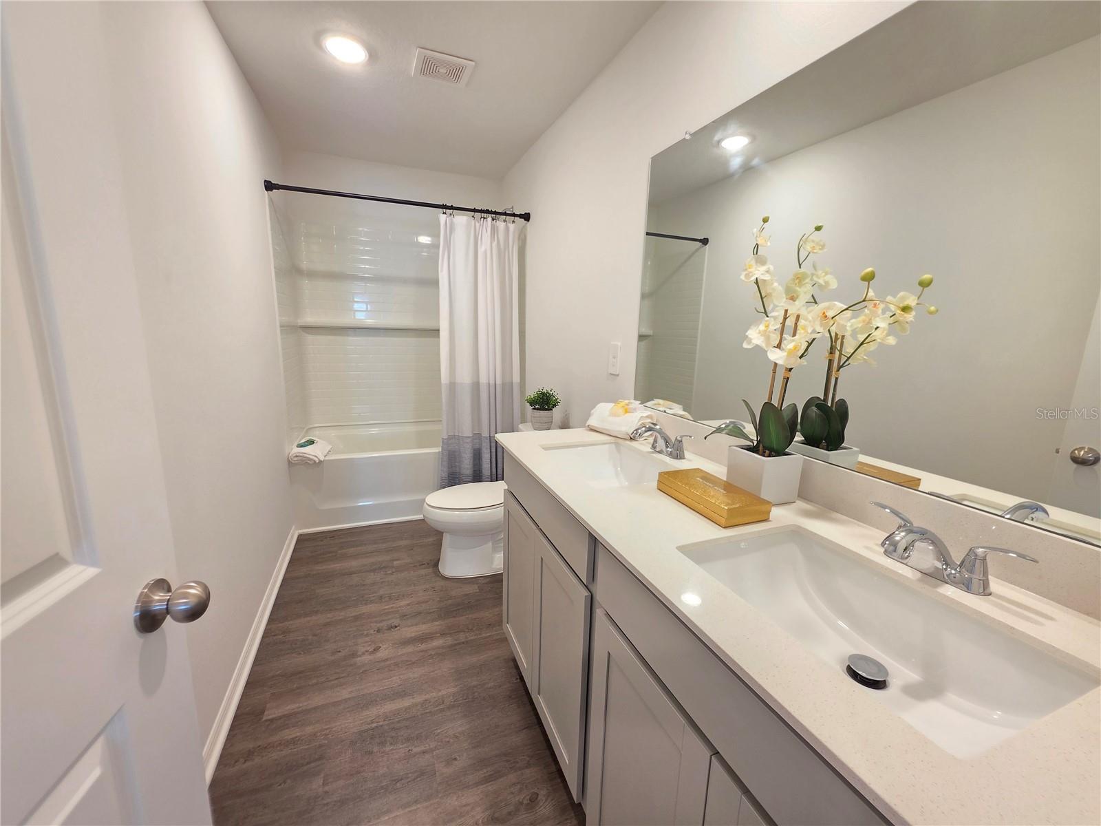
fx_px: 413
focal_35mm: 13
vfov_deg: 89.9
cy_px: 413
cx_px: 550
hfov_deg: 106.2
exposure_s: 1/60
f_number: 1.9
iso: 200
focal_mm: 2.2
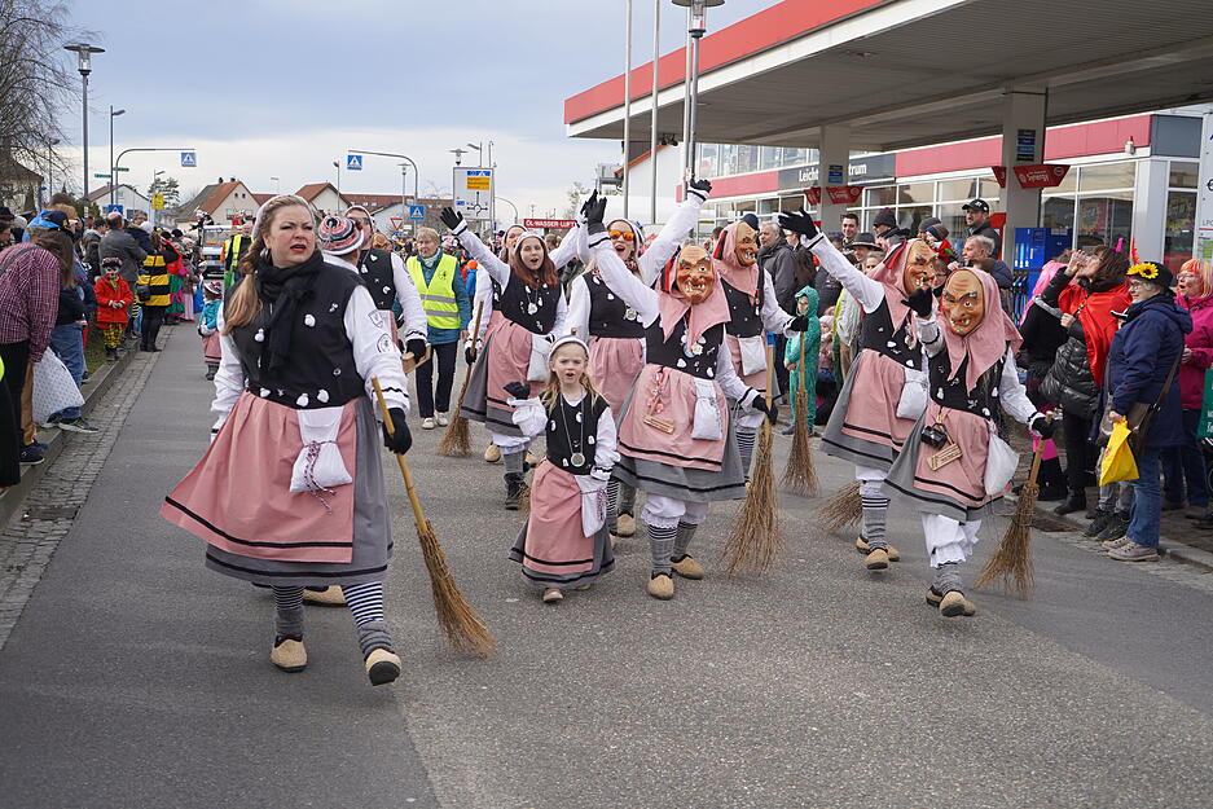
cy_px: 404
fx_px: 1247
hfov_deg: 51.9
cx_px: 606
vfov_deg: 36.0
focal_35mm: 37
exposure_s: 1/250
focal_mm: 37
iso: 100
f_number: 4.5
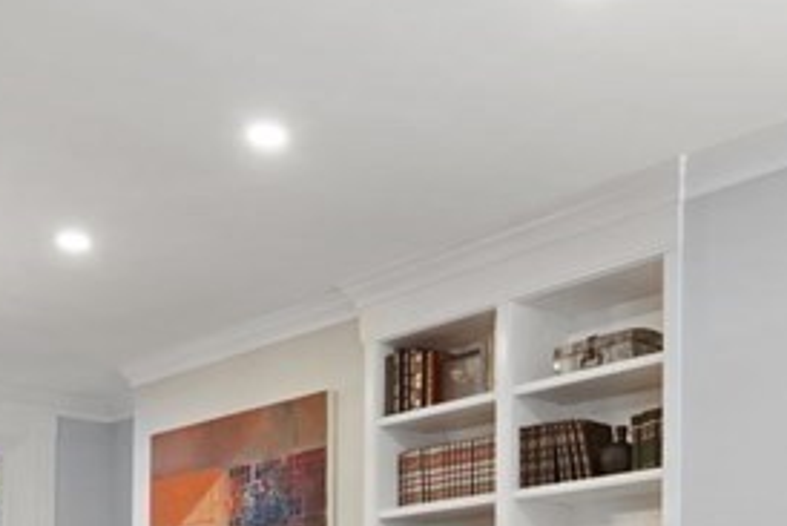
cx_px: 600
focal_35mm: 56
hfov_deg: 34.8
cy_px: 691
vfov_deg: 21.7
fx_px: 1225
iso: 320
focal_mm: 10
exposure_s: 1/8
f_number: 7.1
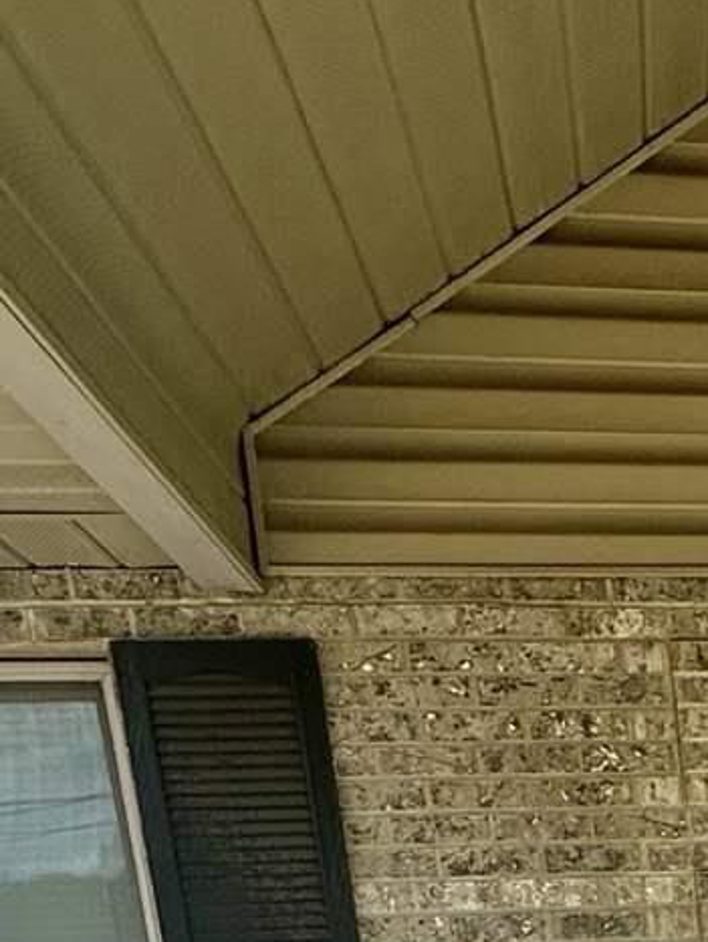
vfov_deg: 21.3
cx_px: 1162
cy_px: 1579
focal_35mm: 69
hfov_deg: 18.2
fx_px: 1879
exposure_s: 1/1006
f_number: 2.2
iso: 50
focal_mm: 2.22
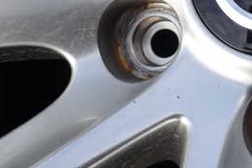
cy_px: -29
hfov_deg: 26.5
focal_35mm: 71
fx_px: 497
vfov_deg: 18.3
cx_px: 266
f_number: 3.2
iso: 100
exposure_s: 1/640
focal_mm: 5.4
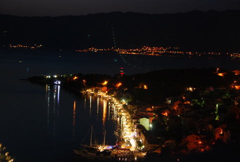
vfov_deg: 16.7
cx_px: 120
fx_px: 552
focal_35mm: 82
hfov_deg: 24.5
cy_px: 81
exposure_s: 3
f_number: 4.5
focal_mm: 55
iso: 400
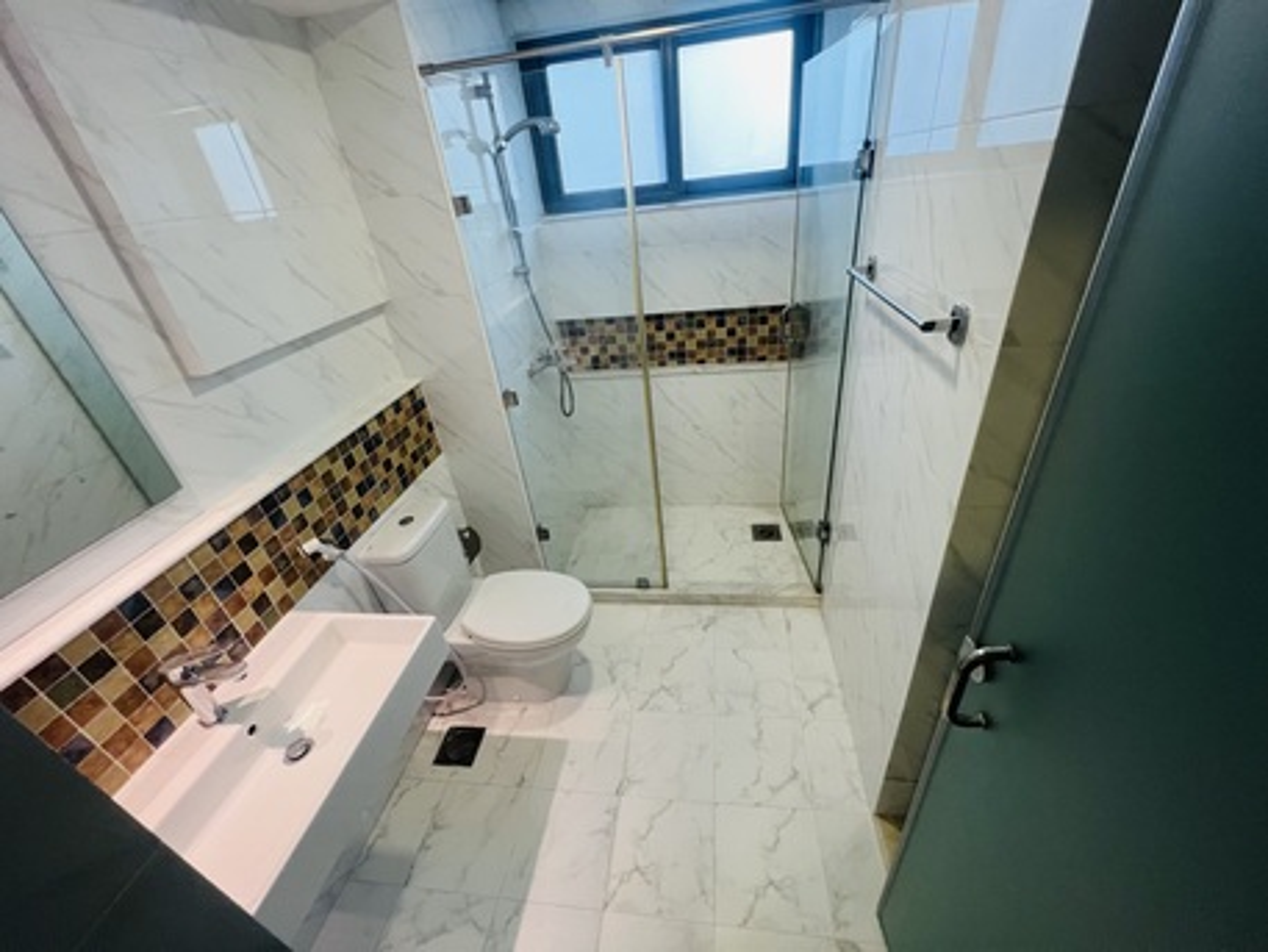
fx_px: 476
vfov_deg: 89.9
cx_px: 634
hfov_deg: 106.2
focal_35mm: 13
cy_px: 476
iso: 250
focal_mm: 1.57
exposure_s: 1/99
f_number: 1.8
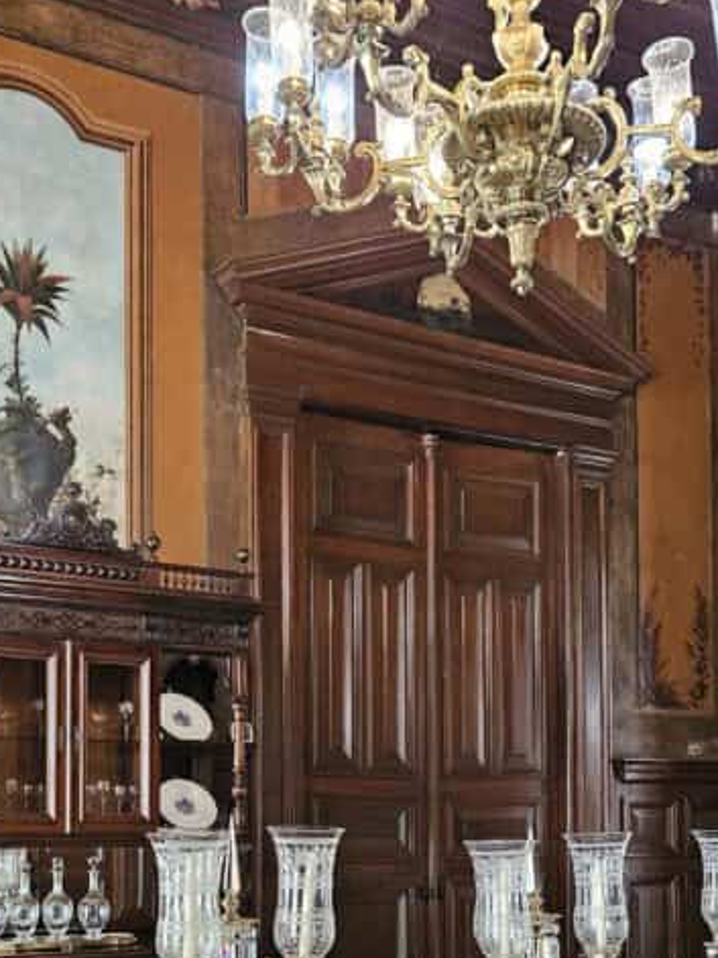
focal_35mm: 50
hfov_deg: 29.1
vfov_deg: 36.8
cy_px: 775
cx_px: 395
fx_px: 1383
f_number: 1.8
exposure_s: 1/120
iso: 1250
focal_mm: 5.4
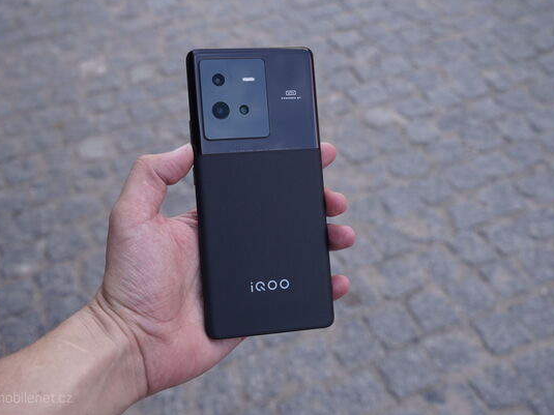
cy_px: 206
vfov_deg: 33.6
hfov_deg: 43.9
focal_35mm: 43
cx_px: 272
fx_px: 688
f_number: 7.1
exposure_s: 1/160
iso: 250
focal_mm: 39
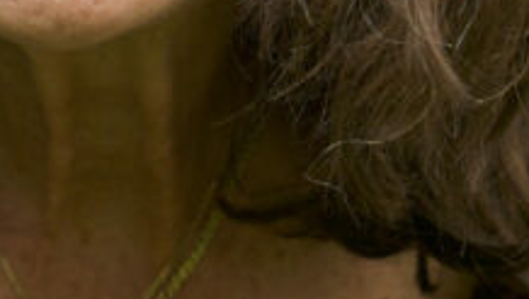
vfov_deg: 4.6
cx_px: 56
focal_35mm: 258
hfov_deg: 8.3
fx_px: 3628
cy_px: -332
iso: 400
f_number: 4
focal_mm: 35
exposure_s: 1/400
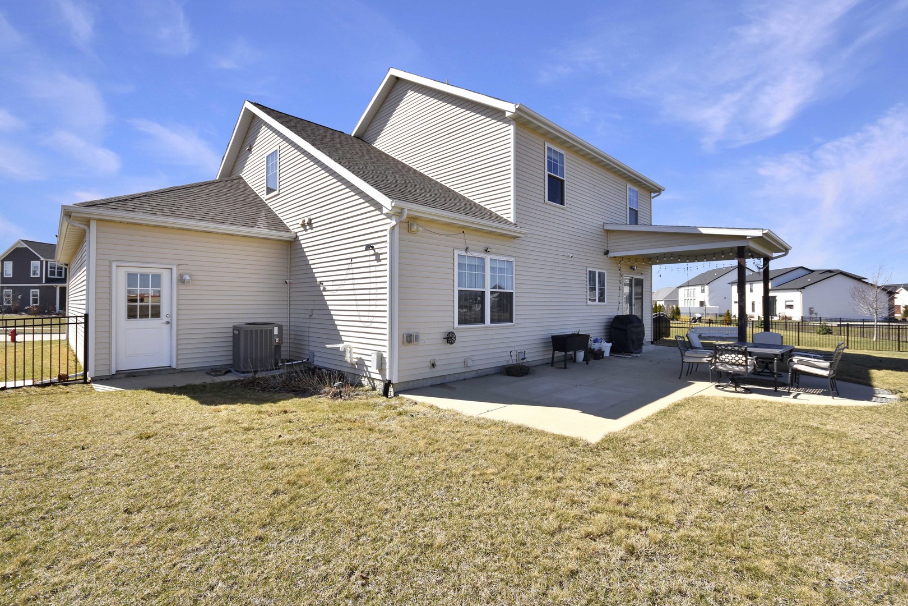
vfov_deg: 77.3
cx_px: 454
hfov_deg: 100.4
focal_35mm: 15
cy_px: 303
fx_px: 378
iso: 100
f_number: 8
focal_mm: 10
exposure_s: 1/250
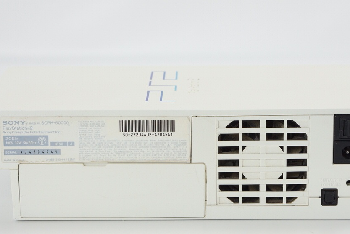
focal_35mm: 108
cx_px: 200
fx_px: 1050
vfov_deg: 12.7
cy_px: 138
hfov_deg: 18.9
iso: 640
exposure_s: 1/80
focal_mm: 50
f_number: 6.3
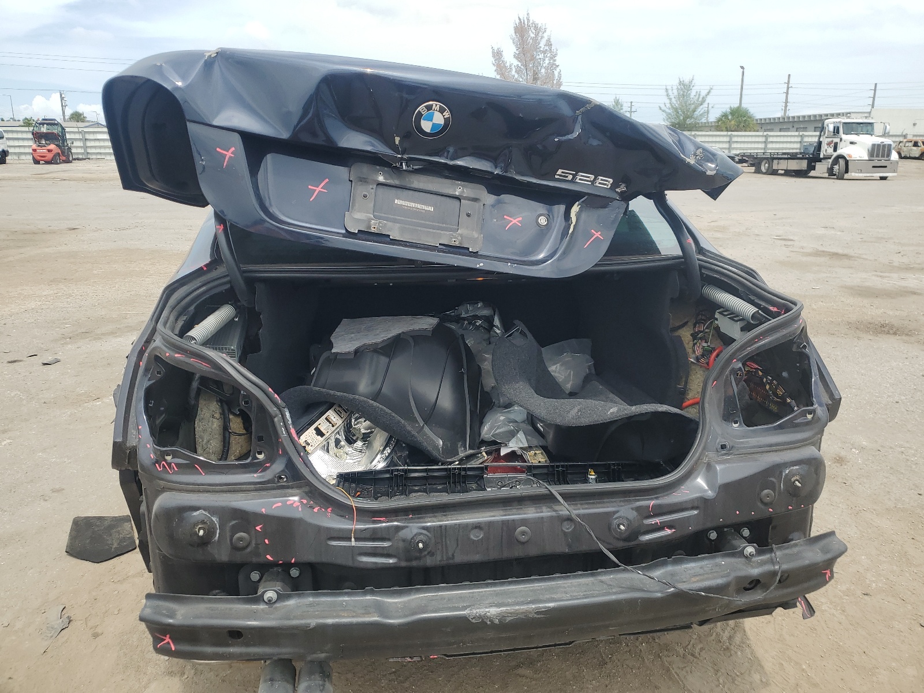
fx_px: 694
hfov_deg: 67.3
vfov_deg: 53.1
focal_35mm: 26
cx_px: 462
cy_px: 346
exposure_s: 1/2000
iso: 50
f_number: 1.5
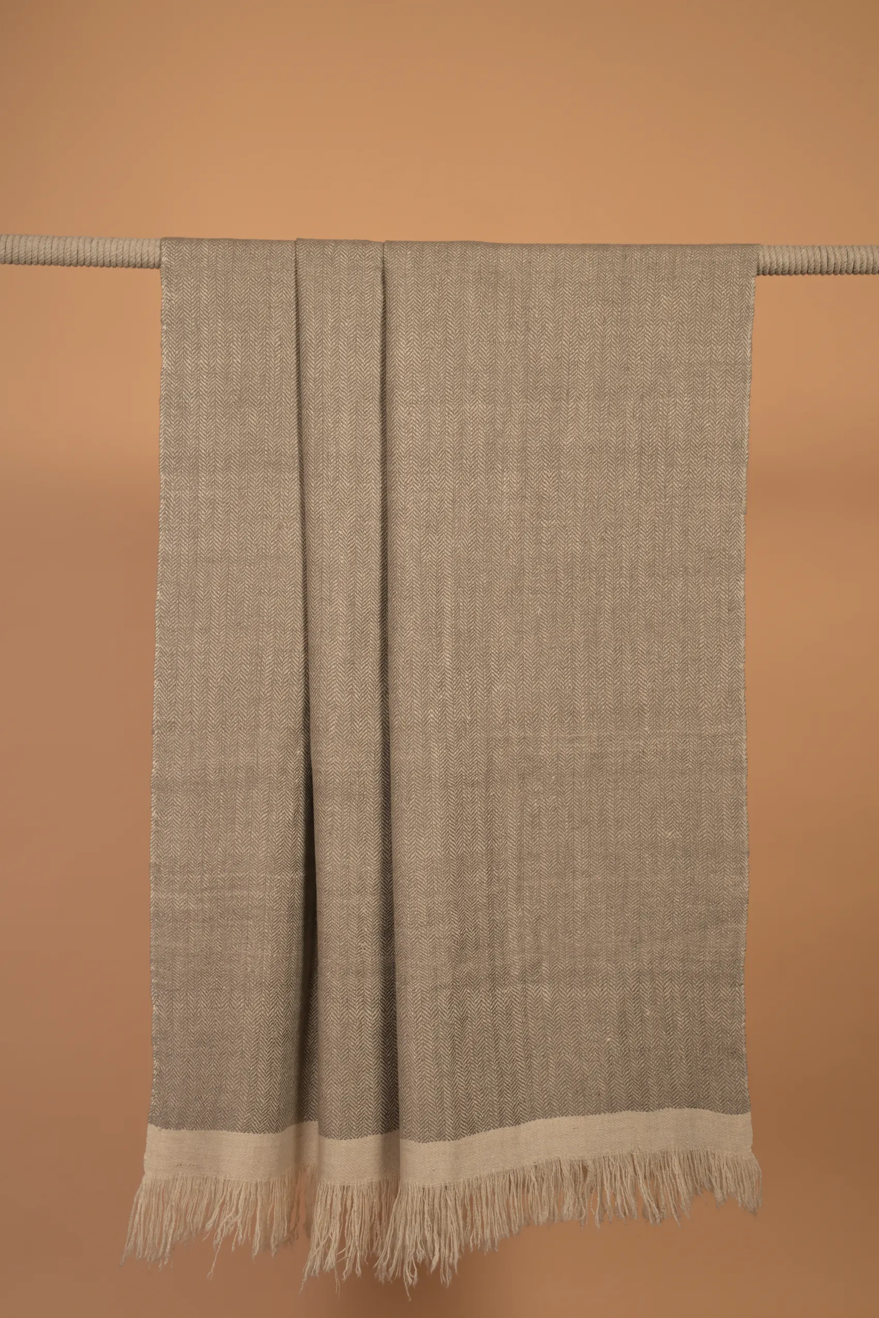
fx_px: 2051
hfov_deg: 24.2
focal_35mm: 56
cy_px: 659
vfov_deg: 35.6
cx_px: 440
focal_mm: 56
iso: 125
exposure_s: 1/200
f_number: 6.3
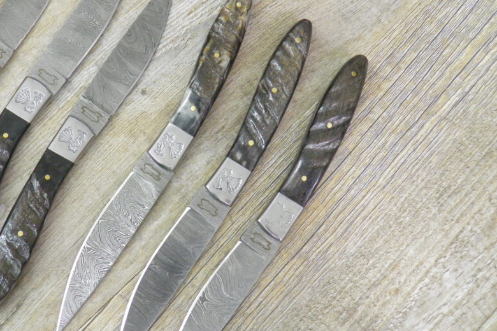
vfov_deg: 28.0
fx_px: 663
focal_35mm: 48
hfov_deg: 40.0
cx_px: 124
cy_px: 129
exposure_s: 1/20
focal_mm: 5.5
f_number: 3
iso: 200
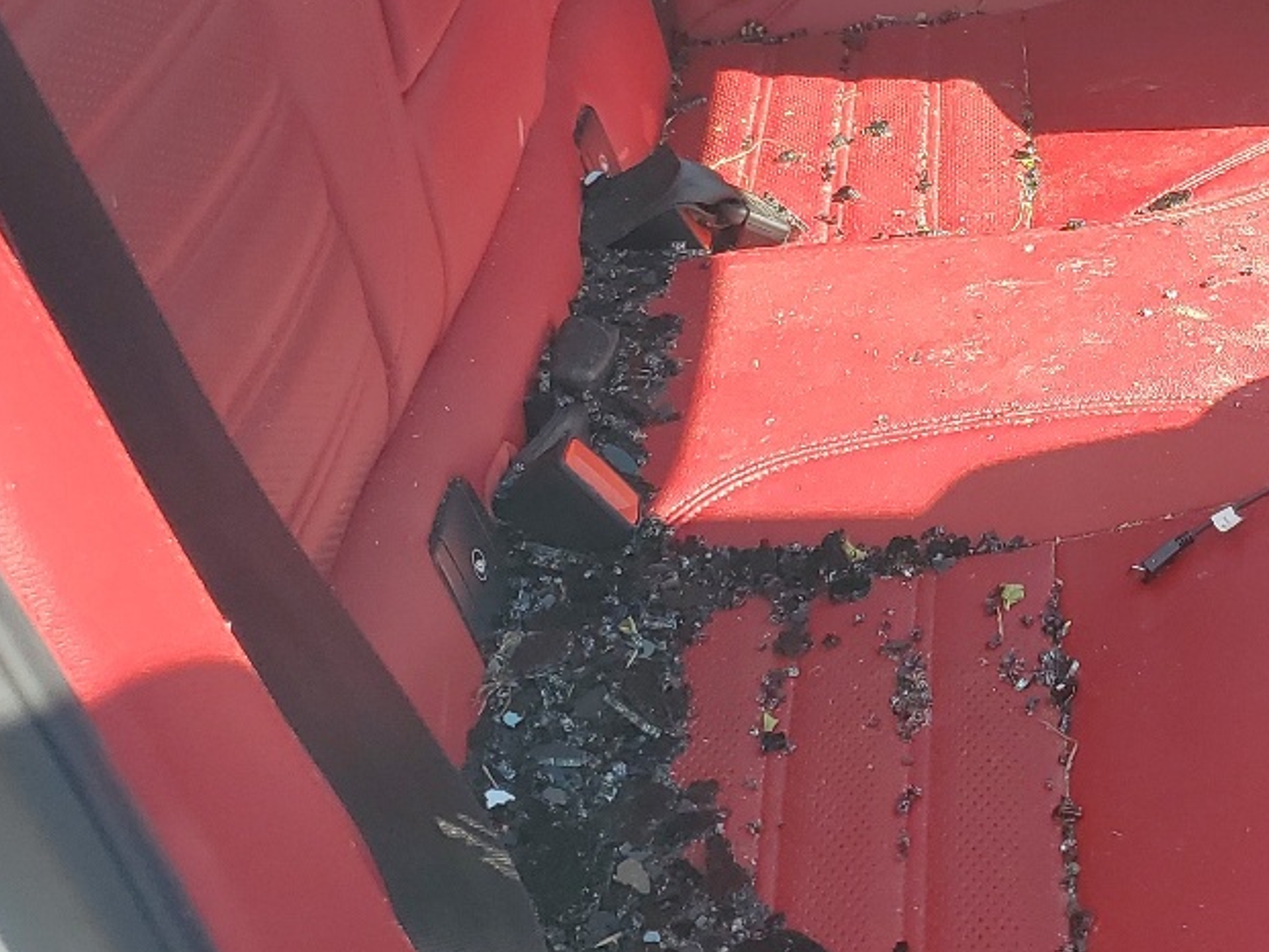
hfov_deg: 27.7
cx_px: 1183
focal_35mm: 67
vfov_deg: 21.4
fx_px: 2457
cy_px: 92
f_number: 1.5
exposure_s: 1/625
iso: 50
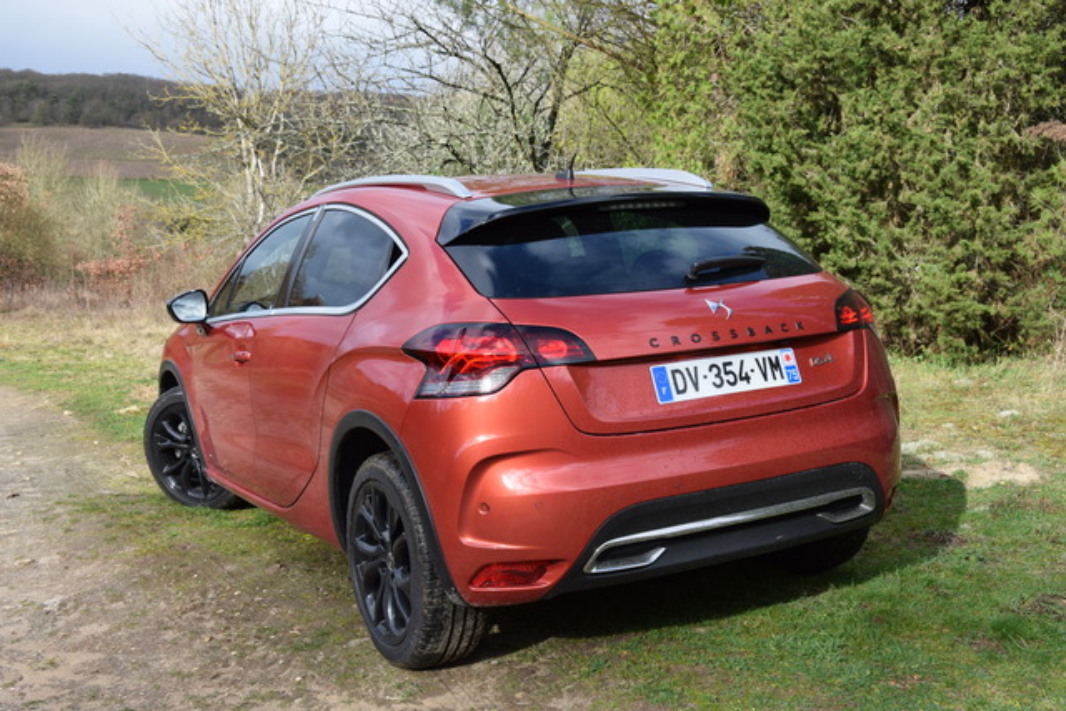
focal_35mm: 39
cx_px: 533
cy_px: 356
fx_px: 1155
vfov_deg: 34.2
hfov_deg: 49.5
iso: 280
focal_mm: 26
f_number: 8
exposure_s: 1/250
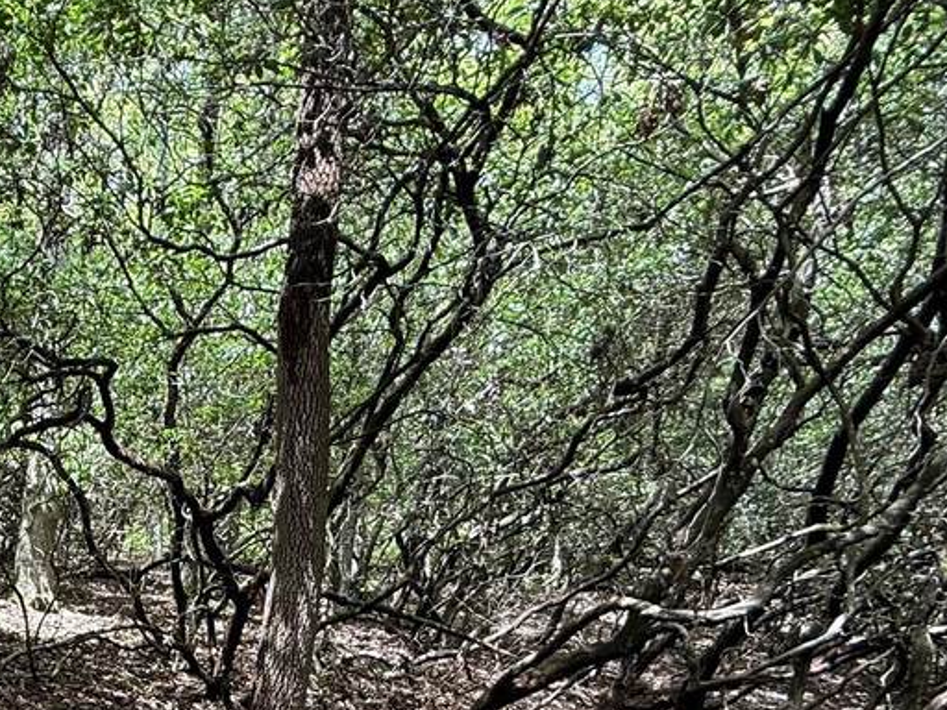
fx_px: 958
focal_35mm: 35
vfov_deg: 35.4
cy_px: 762
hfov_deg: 39.3
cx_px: -172
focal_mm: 2.22
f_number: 2.2
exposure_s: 1/99
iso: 64
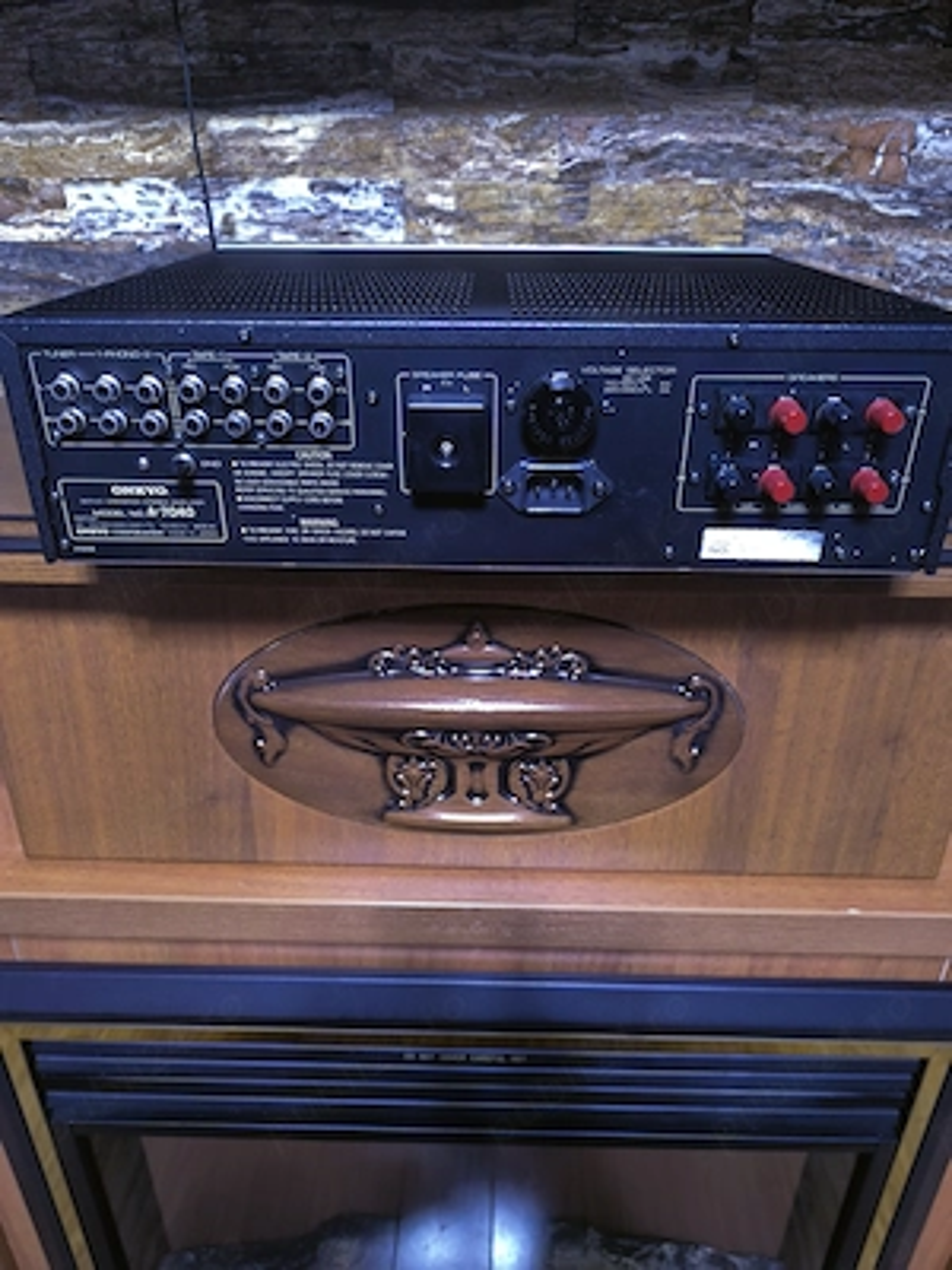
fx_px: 843
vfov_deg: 73.9
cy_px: 635
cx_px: 476
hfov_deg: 58.9
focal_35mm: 23
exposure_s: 1/25
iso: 2500
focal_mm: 6.14
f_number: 1.65
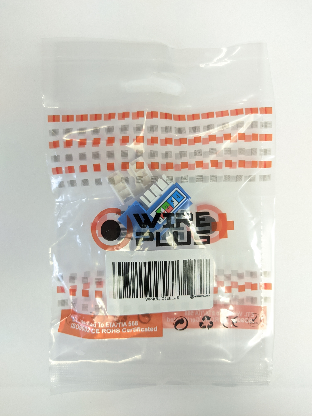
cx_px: 156
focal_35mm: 26
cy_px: 208
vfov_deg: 67.3
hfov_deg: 53.1
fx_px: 312
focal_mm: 4.74
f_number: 1.79
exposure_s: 1/30
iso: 403
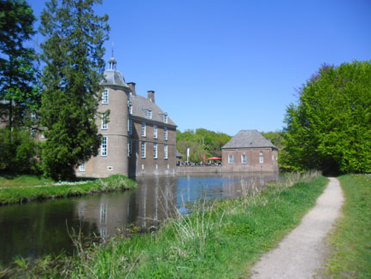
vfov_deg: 49.8
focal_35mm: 28
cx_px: 180
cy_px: 140
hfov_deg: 63.4
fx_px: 300
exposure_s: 1/635
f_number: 3.5
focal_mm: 4.9
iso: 80
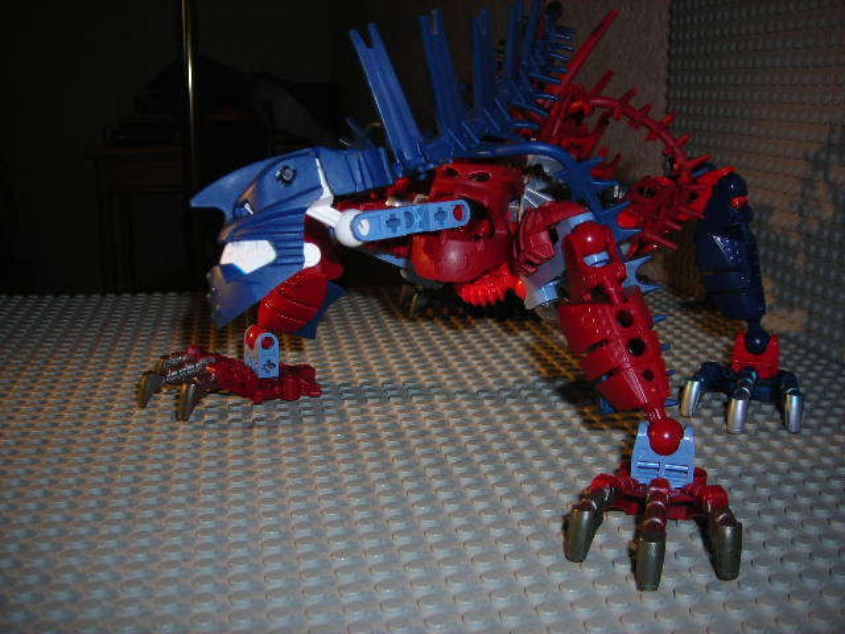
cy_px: 317
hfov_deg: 49.0
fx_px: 928
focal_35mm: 38
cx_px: 422
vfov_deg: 37.7
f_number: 3.2
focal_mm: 6.3
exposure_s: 1/60.1
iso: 50
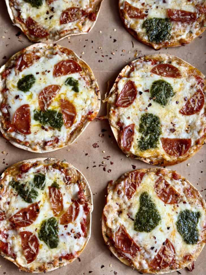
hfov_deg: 30.3
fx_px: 381
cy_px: 138
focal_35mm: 48
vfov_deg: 39.7
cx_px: 103
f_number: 1.8
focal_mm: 6.8
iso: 160
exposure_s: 1/60
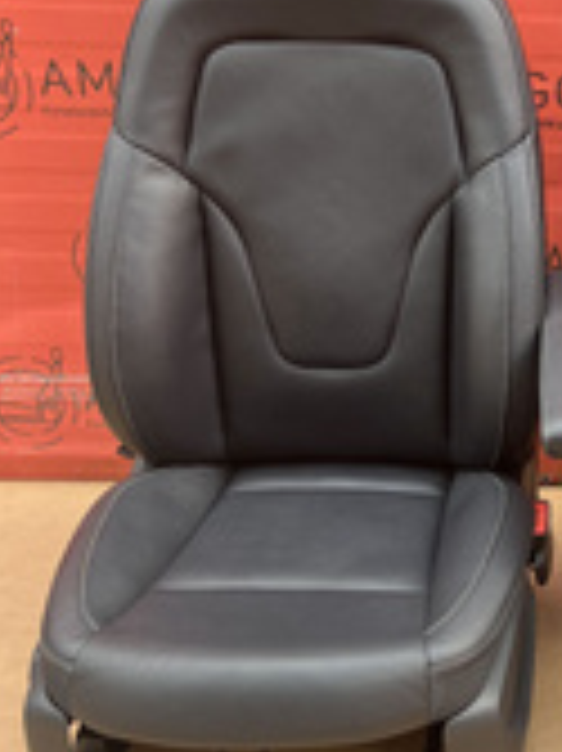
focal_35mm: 56
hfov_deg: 24.5
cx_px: 598
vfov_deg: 34.3
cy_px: 306
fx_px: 1214
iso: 100
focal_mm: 5.1
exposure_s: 1/121
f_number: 1.6
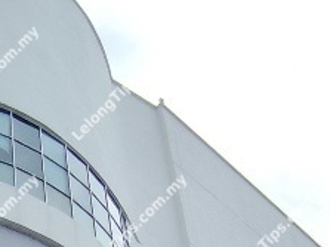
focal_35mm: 90
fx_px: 858
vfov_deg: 13.1
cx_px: 96
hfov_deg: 21.7
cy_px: 558
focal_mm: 1.65
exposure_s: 1/2683
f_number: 2.2
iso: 50
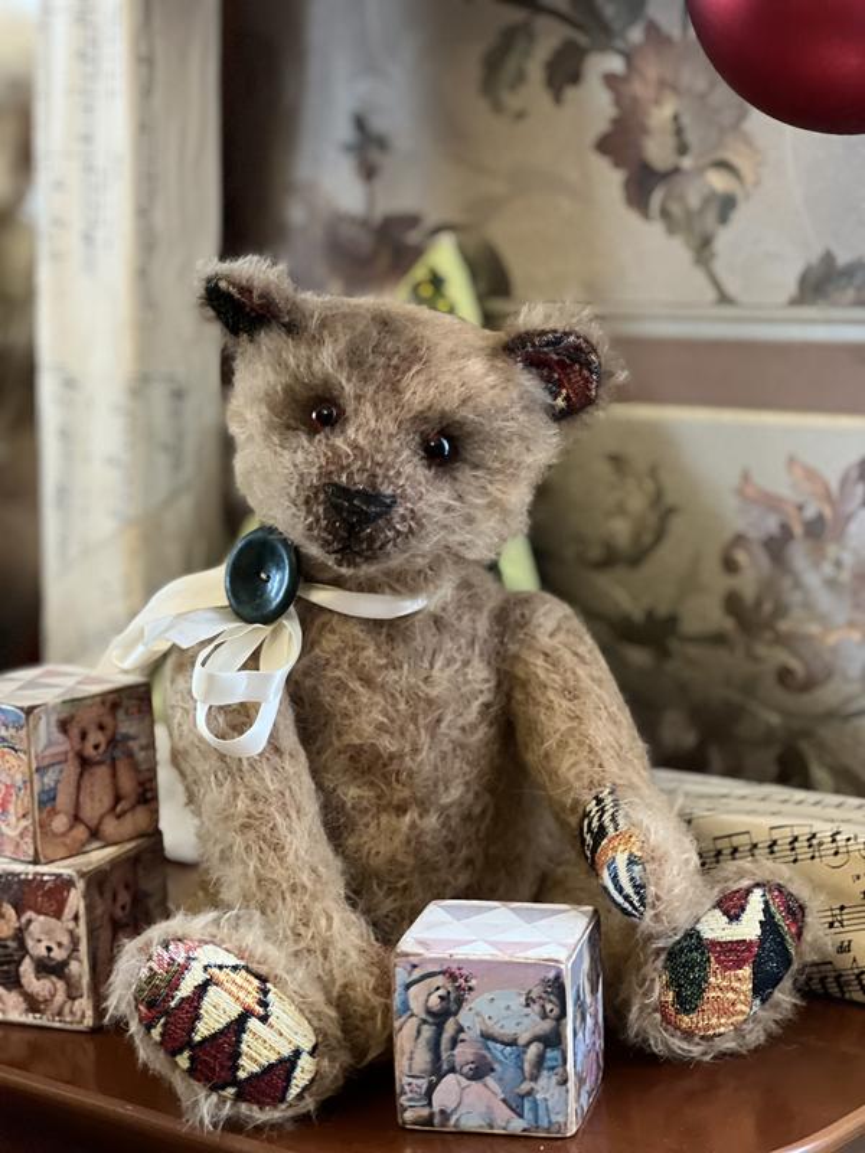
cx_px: 432
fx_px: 2565
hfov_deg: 19.1
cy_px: 576
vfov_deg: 25.3
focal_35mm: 77
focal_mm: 9
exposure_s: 1/14
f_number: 2.8
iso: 500
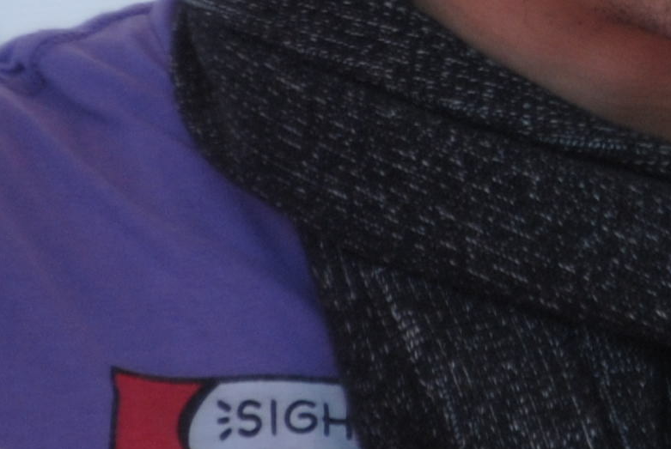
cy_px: -199
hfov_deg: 1.4
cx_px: 741
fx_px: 27771
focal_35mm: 1488
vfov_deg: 0.9
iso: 250
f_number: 5.6
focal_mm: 200
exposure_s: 1/500
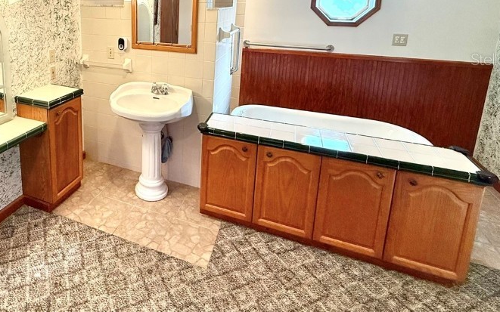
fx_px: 313
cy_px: 59
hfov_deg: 74.1
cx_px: 155
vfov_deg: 49.6
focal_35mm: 23
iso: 160
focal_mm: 2.22
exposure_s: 1/120
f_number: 2.2
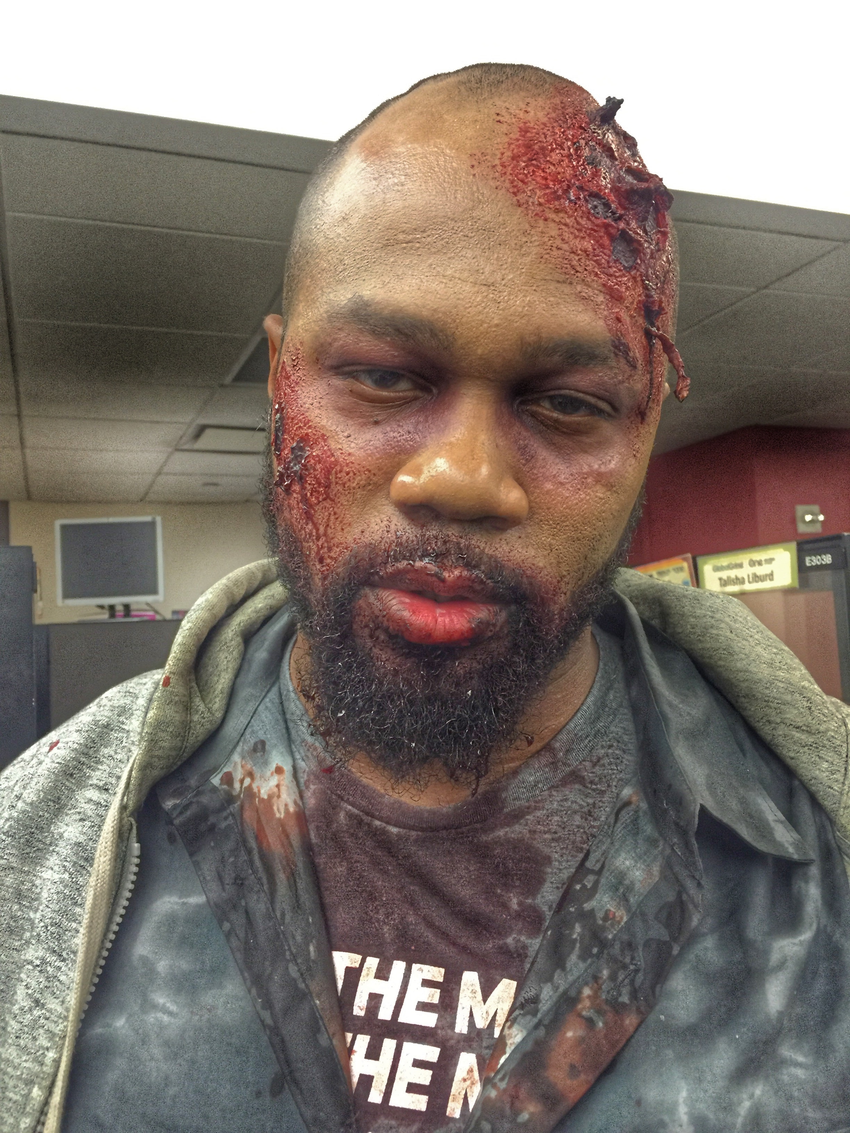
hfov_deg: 48.2
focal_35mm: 29
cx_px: 425
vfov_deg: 61.7
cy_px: 566
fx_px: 949
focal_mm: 4.15
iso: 250
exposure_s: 1/30
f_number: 2.2
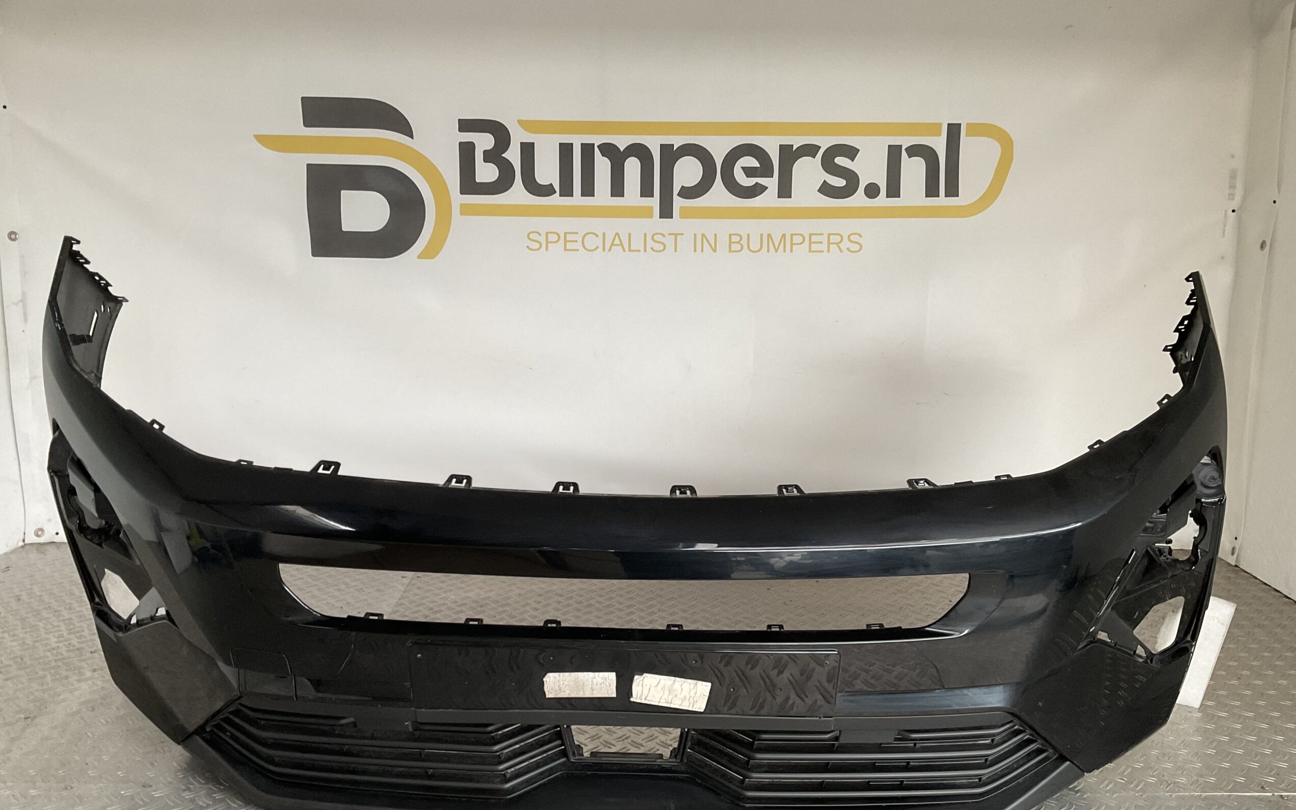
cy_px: 468
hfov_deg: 61.2
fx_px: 1095
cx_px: 645
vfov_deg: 40.5
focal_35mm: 31
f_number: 1.8
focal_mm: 3
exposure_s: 1/50
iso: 80
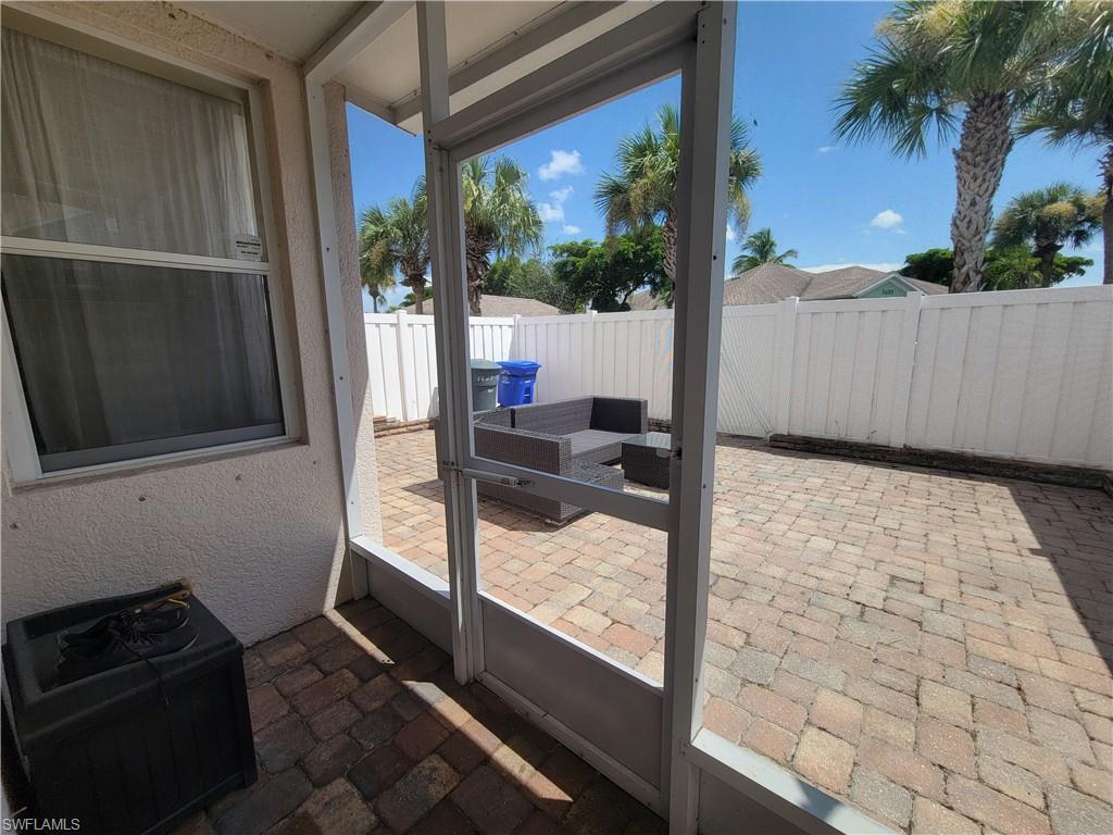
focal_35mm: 13
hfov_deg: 106.2
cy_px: 418
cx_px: 556
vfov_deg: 89.9
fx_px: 418
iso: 50
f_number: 2.2
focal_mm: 2.2
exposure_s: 1/744
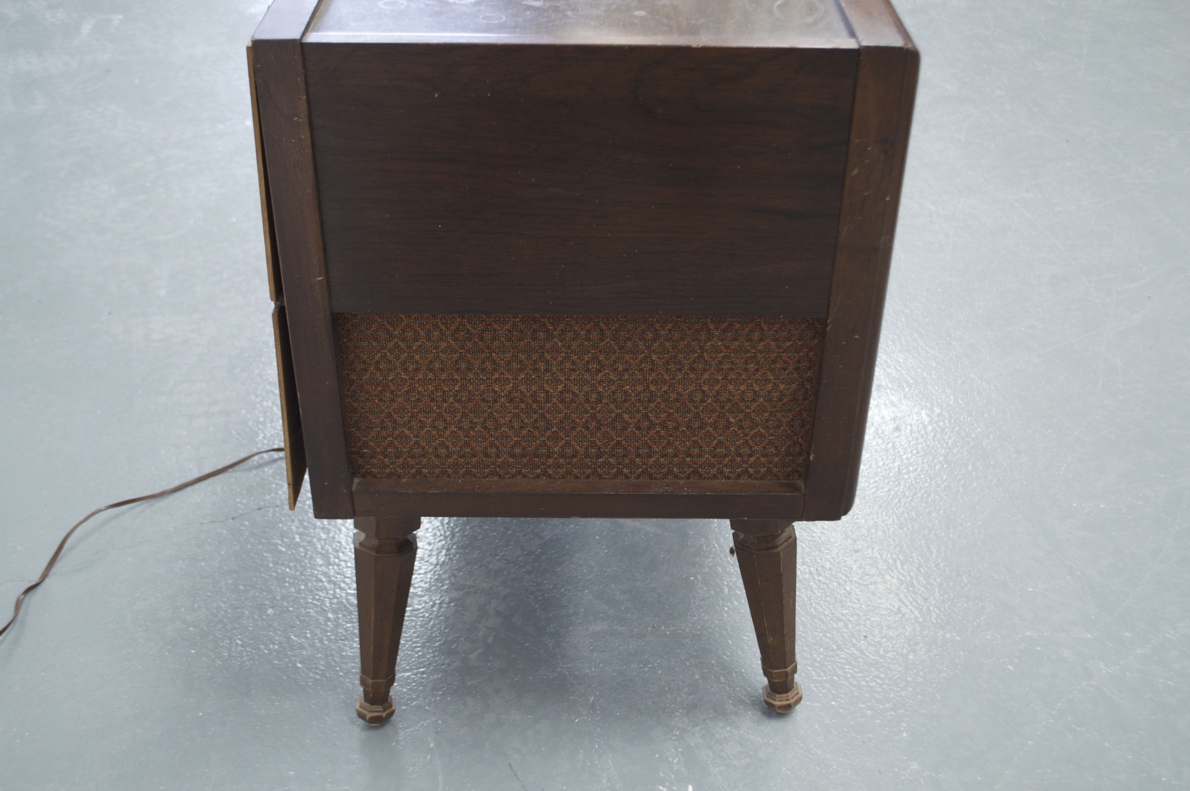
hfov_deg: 49.6
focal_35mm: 39
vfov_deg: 34.1
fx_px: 1288
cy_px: 396
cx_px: 595
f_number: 4.2
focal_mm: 26
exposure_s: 1/20
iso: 400
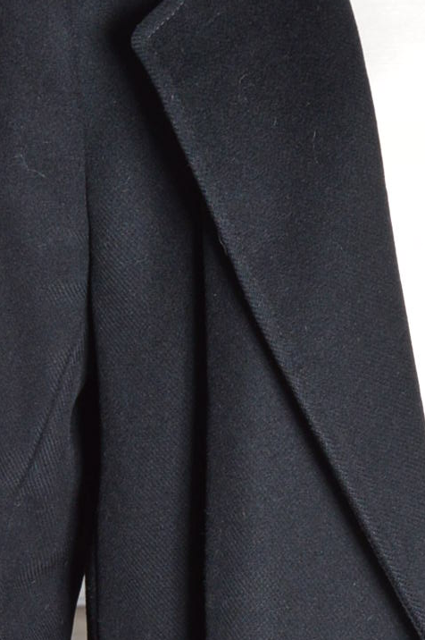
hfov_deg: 7.2
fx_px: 3353
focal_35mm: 189
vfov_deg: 10.8
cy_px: 665
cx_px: 435
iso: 400
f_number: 9
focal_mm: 30
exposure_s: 1/160
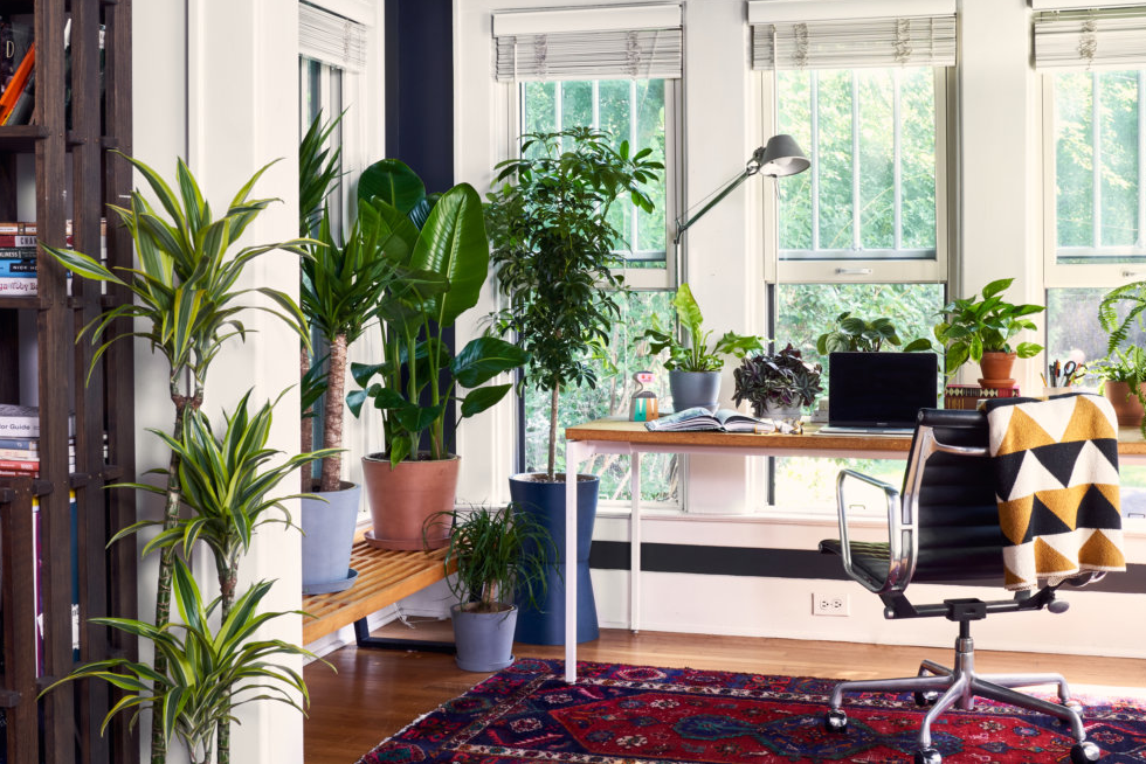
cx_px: 582
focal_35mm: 47
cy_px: 366
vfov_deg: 28.7
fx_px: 1497
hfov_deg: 41.9
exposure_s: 1/6
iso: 500
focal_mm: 30
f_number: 13
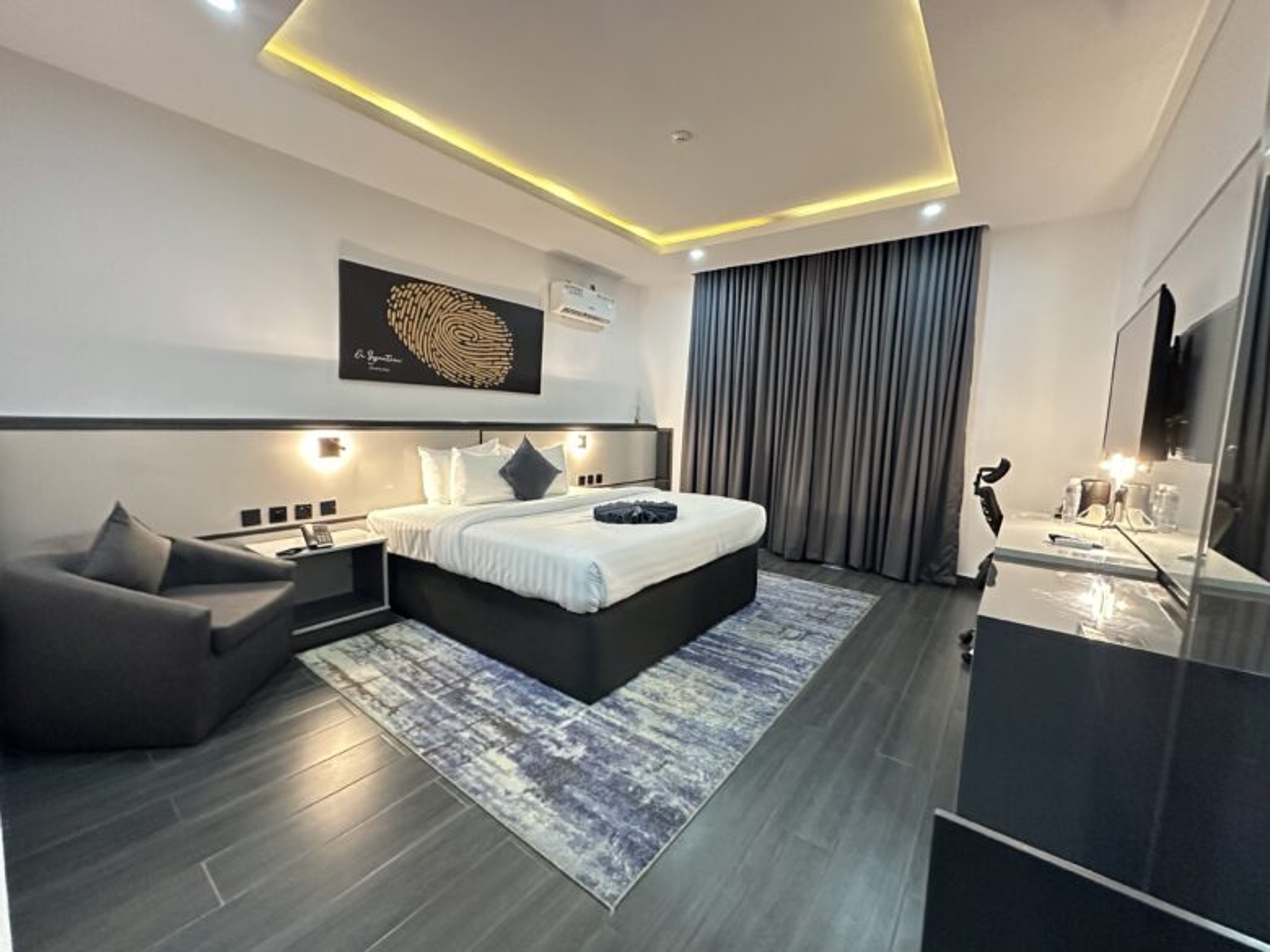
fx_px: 514
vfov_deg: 85.7
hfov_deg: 102.1
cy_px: 476
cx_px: 635
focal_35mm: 14
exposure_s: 1/50
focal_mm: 2.22
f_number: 2.2
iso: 1250
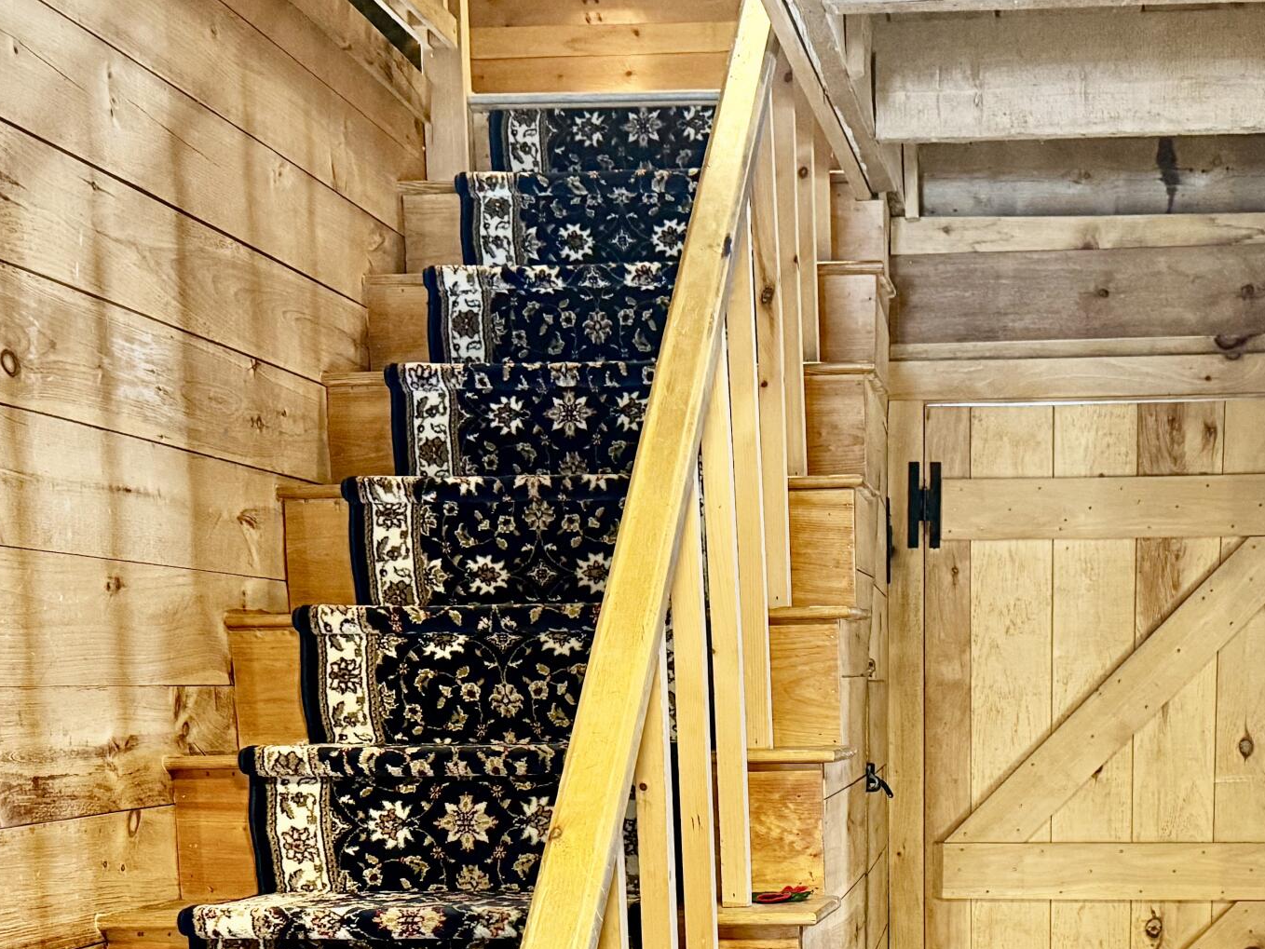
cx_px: 925
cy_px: 987
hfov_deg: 35.5
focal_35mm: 53
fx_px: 1937
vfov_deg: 25.9
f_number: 1.78
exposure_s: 1/60
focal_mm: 6.76
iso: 640
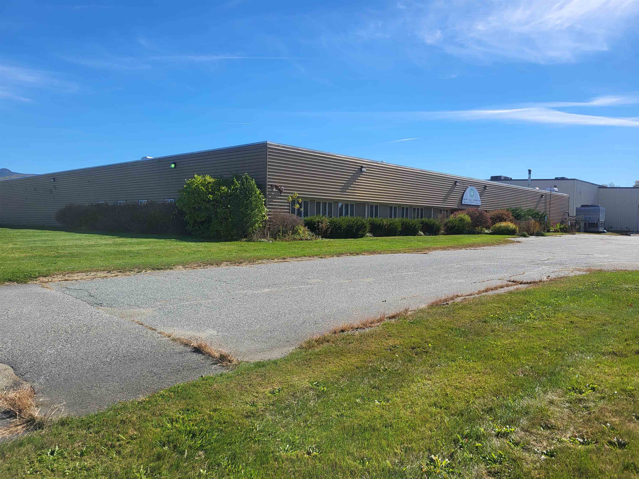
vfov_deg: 53.1
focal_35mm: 26
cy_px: 240
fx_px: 480
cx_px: 320
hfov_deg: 67.3
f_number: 1.8
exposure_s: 1/2490
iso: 40
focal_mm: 5.4
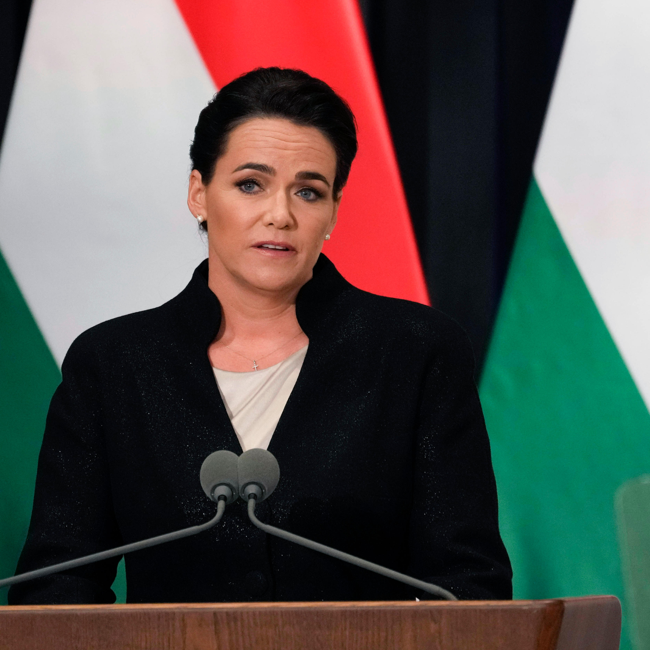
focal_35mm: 766
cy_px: 325
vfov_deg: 2.3
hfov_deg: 2.3
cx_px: 313
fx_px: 16273
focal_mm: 400
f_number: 5.6
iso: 3200
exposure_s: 1/400
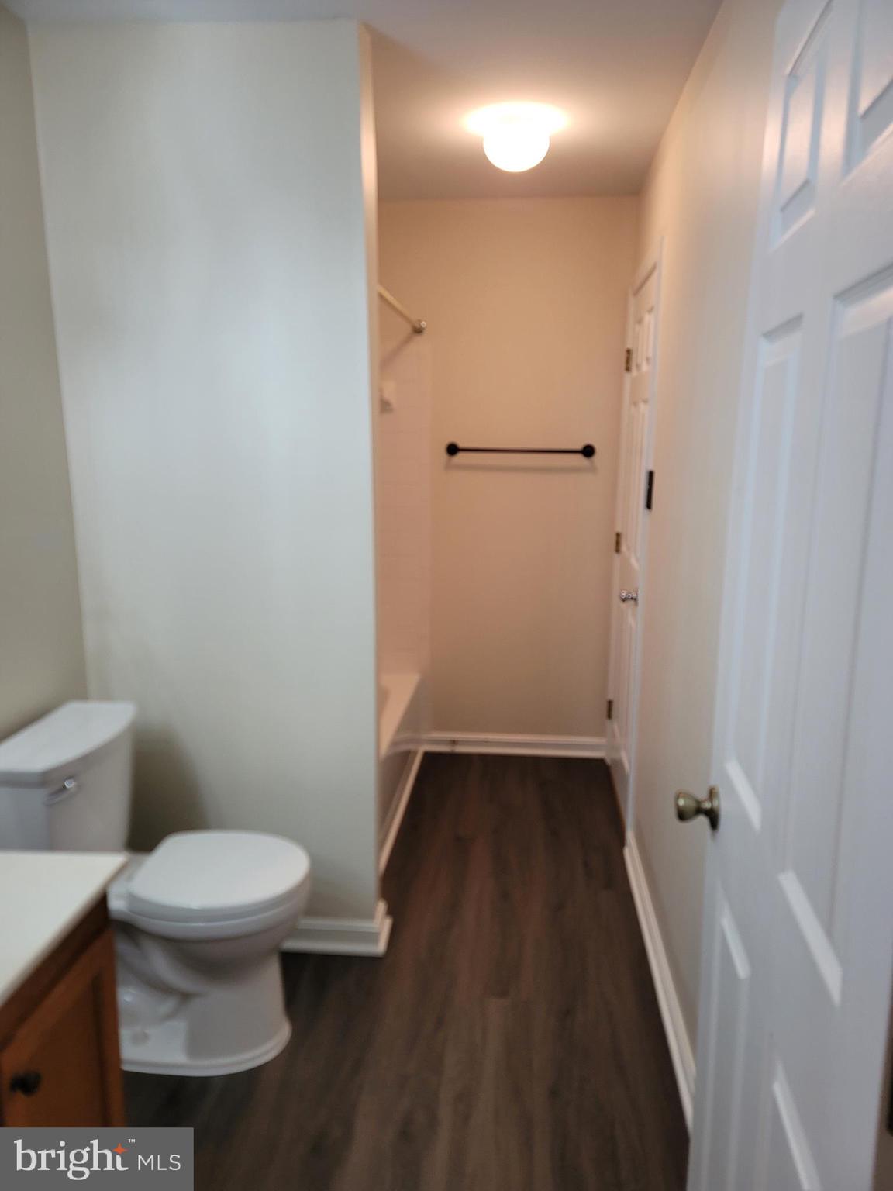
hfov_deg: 54.9
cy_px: 596
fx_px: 860
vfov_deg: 69.4
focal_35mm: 25
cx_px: 446
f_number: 1.8
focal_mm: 7
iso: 160
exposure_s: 1/60
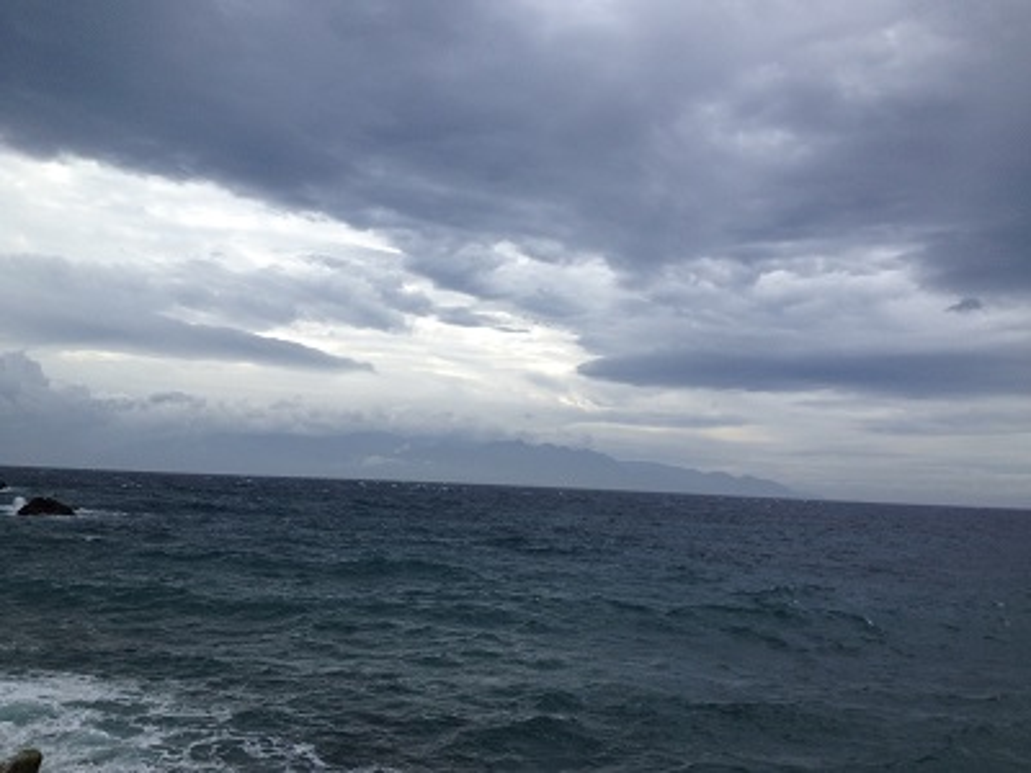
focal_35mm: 35
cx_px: 516
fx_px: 1042
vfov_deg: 40.7
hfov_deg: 52.6
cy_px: 386
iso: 50
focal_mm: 4.28
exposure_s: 1/627
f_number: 2.4
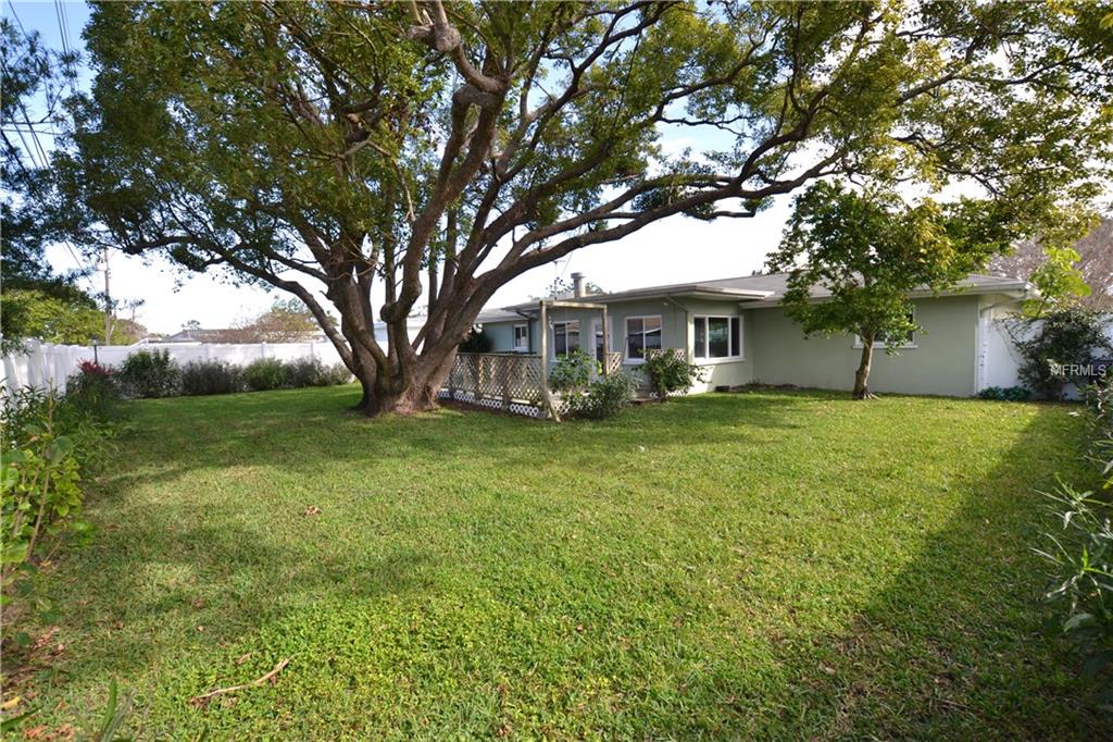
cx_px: 556
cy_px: 371
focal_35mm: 15
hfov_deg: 100.4
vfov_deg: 77.3
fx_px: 464
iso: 100
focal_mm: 10
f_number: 6.3
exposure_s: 1/100
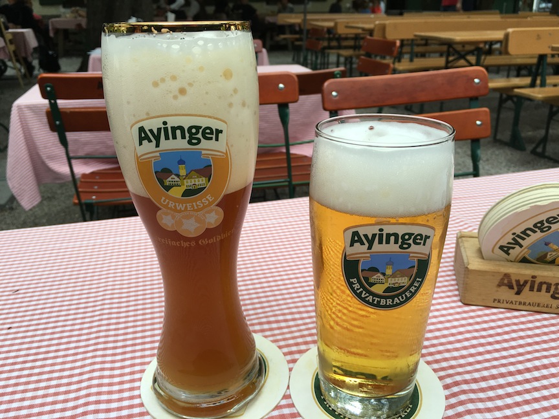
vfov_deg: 48.2
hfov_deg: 61.7
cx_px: 280
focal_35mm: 29
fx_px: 468
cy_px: 210
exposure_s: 1/100
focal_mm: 4.15
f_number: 2.2
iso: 32
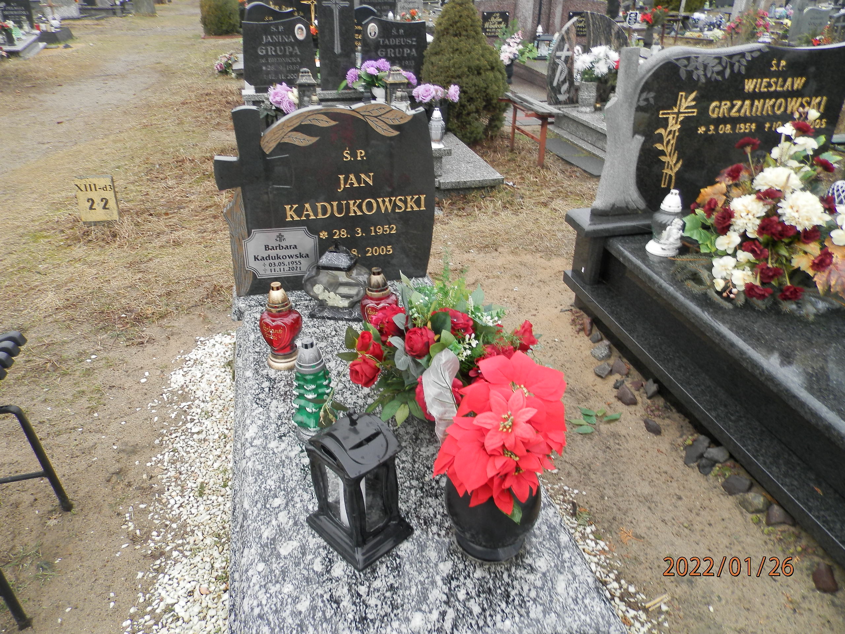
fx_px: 610
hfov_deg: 69.4
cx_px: 422
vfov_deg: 54.9
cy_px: 317
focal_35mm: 25
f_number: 3.1
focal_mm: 4.5
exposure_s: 1/80
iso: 80
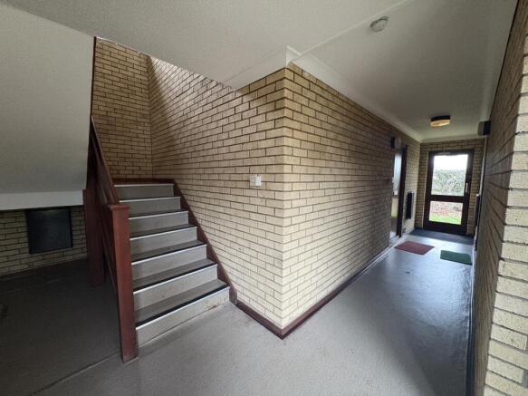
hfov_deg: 102.1
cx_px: 264
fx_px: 213
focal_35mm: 14
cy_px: 198
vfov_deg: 85.7
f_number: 2.2
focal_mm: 2.22
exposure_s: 1/50
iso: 500
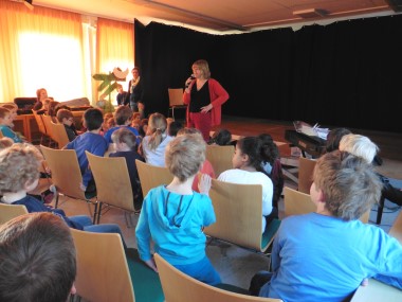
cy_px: 151
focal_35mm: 24
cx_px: 201
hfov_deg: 71.6
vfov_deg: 56.8
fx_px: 279
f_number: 3.3
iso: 400
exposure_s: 1/40
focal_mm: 4.3
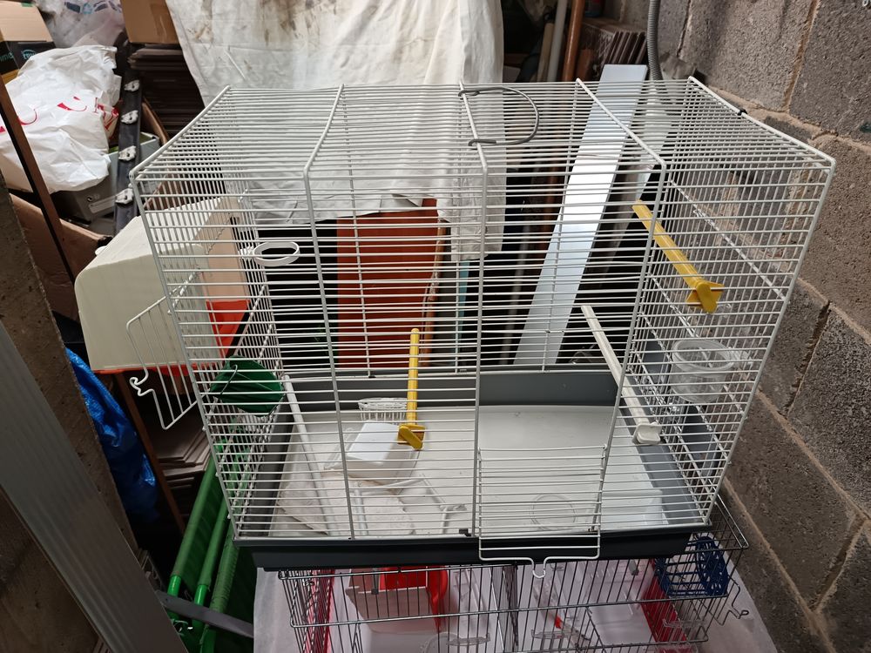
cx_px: 436
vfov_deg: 56.8
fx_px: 604
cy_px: 326
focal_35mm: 24
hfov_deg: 71.6
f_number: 1.75
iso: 1344
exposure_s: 1/100
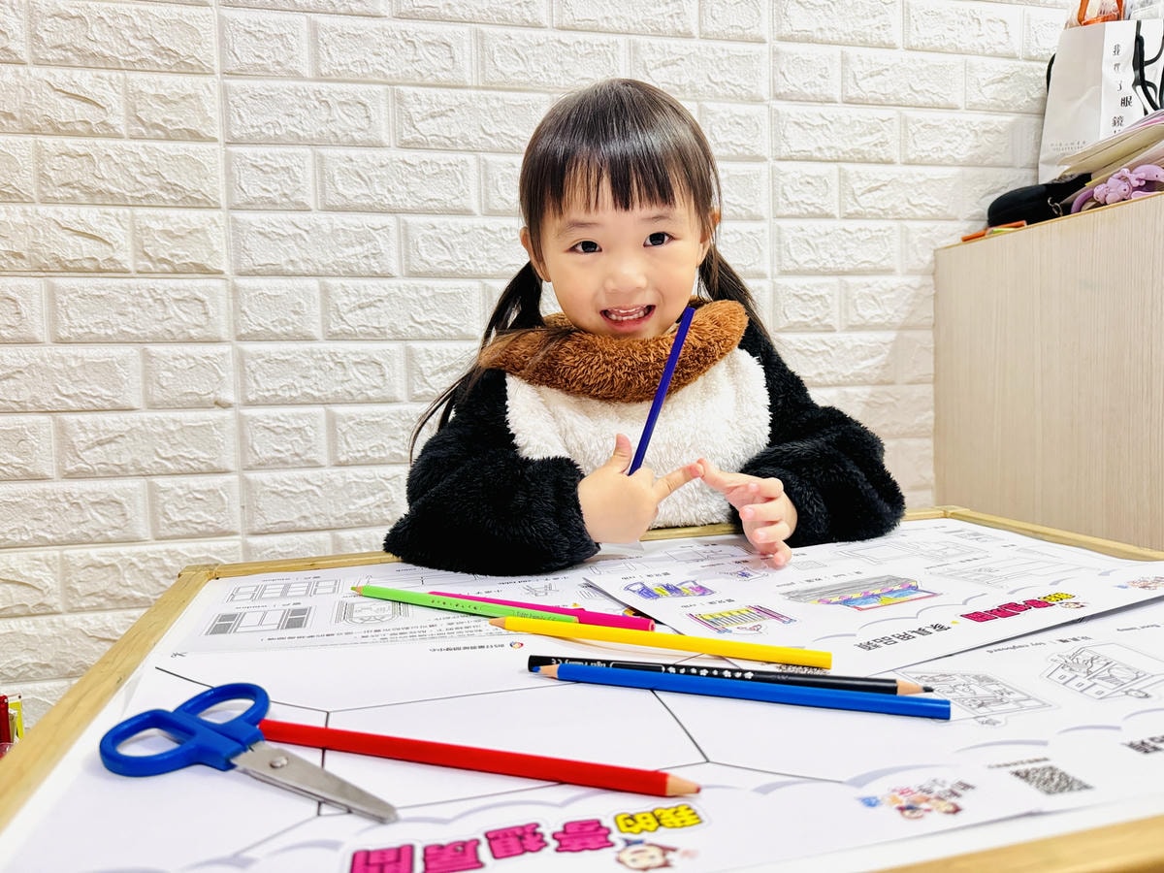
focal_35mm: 24
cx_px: 582
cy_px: 436
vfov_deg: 56.8
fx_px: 807
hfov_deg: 71.6
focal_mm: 6.86
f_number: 1.78
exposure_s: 1/60
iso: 500
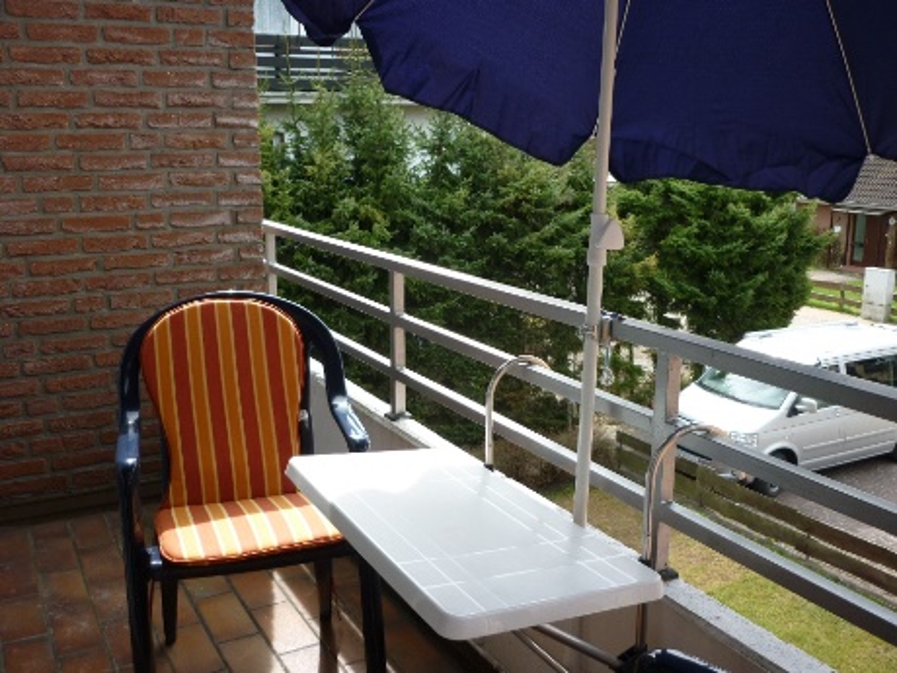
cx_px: 448
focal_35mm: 33
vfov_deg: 42.9
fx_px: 855
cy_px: 336
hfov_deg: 55.4
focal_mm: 5.5
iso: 80
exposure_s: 1/400
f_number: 2.8
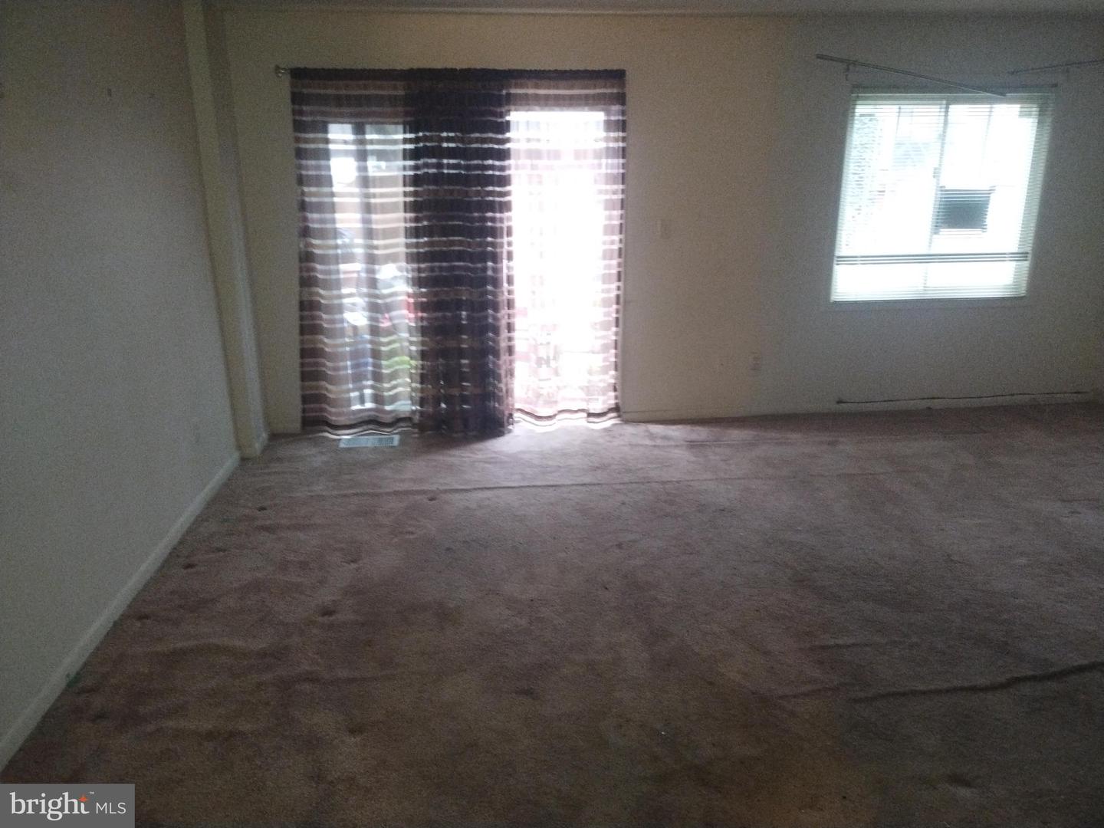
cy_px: 414
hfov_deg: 69.4
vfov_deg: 54.9
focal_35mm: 25
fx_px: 797
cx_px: 552
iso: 469
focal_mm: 4.71
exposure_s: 1/25
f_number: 1.7
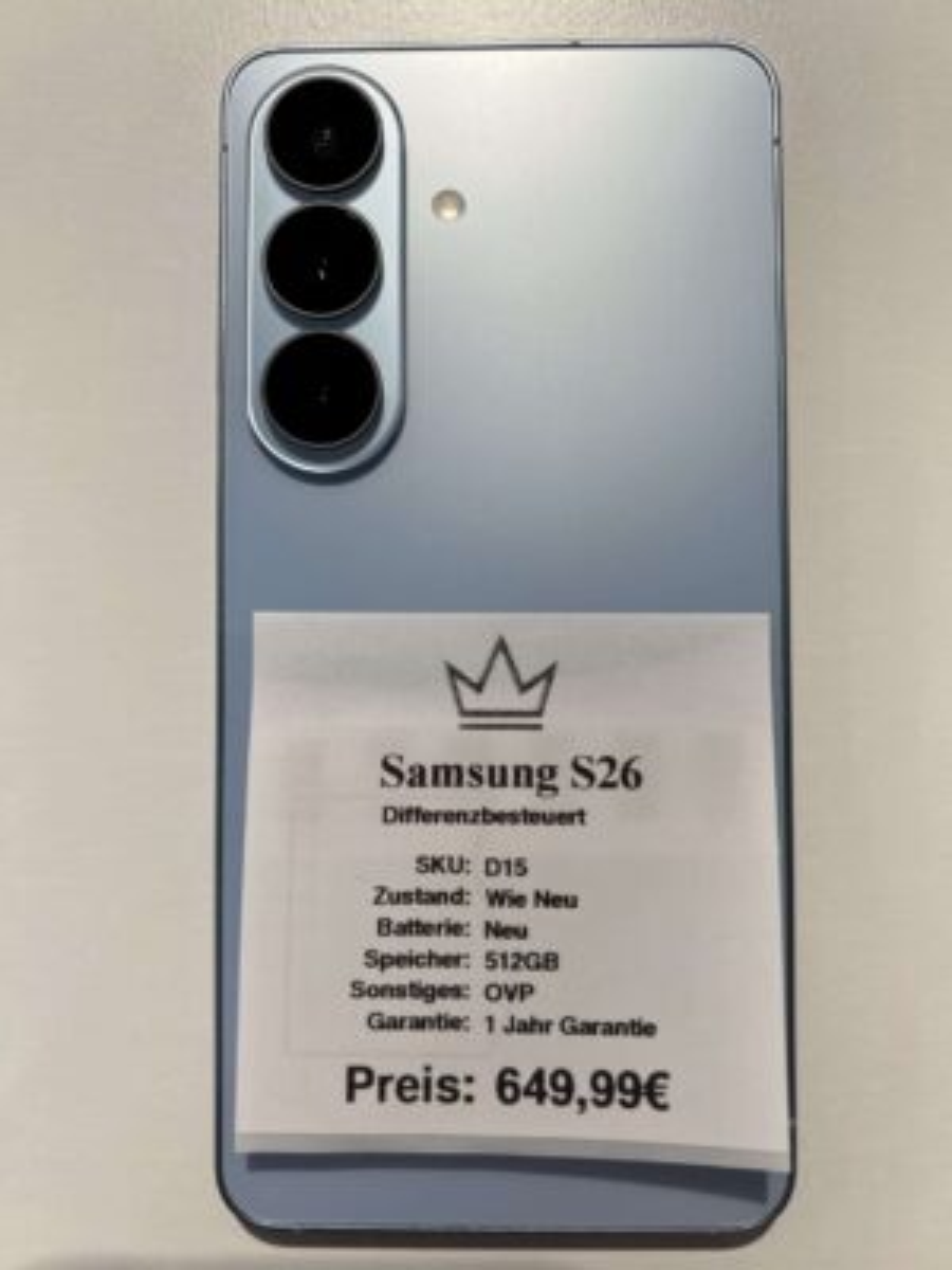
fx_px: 953
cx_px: 476
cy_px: 635
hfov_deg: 53.1
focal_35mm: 26
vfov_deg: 67.3
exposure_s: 1/389
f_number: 1.5
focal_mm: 5.7
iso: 50
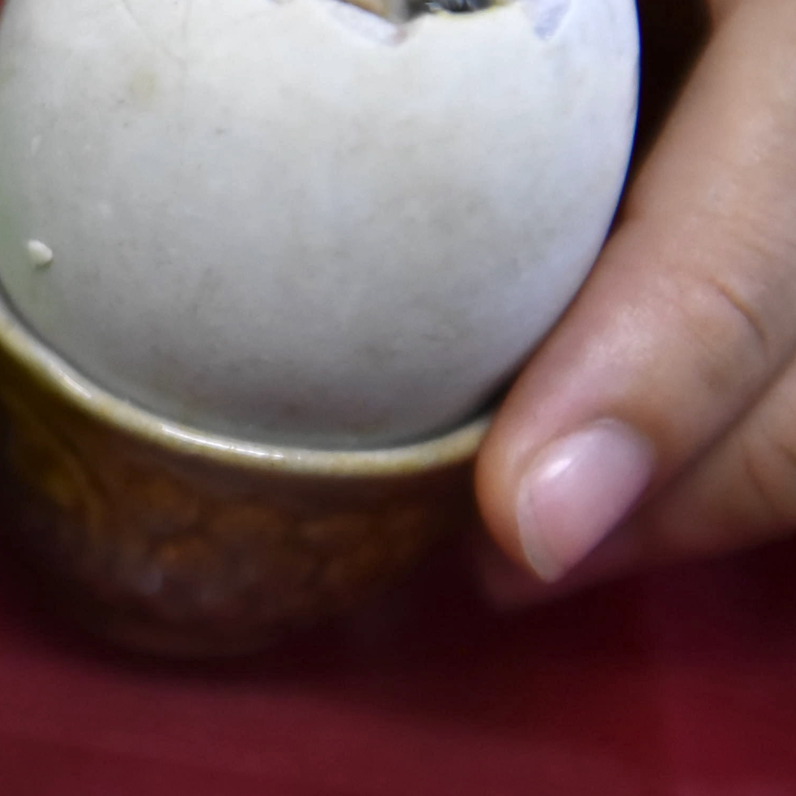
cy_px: 336
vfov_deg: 9.8
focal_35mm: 179
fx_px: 4657
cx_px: -353
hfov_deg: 9.5
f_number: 2.8
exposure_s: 1/125
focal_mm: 70
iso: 4000
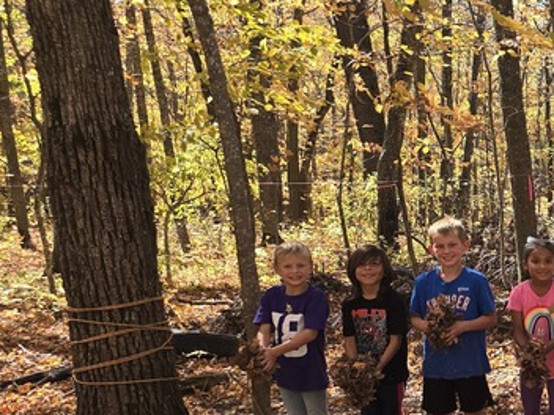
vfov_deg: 21.8
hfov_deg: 23.8
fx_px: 1072
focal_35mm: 67
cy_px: 296
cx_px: 798
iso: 12
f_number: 1.7
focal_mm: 6.3
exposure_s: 1/148
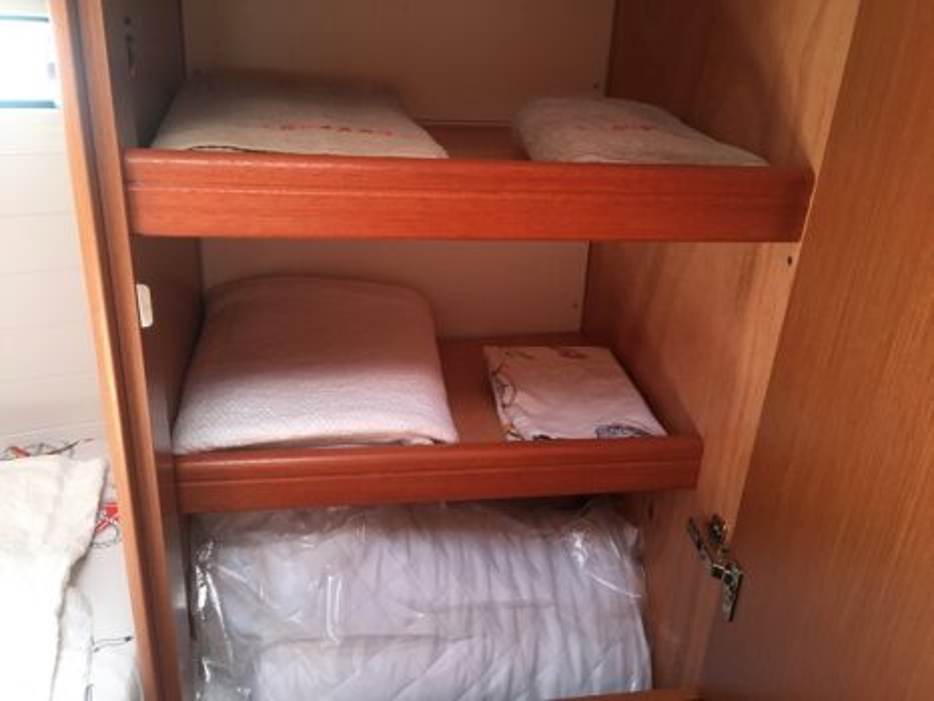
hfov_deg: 61.6
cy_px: 350
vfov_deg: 48.3
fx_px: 783
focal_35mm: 29
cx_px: 467
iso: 200
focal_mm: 4.15
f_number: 2.2
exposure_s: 1/33
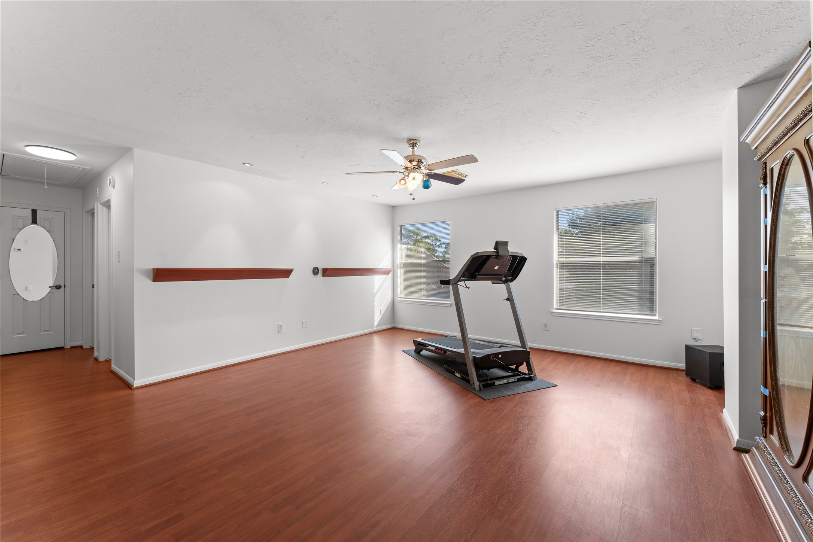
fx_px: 316
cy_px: 271
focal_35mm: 14
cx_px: 406
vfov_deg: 81.2
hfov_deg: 104.3
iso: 400
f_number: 8
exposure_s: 1/5
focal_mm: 14
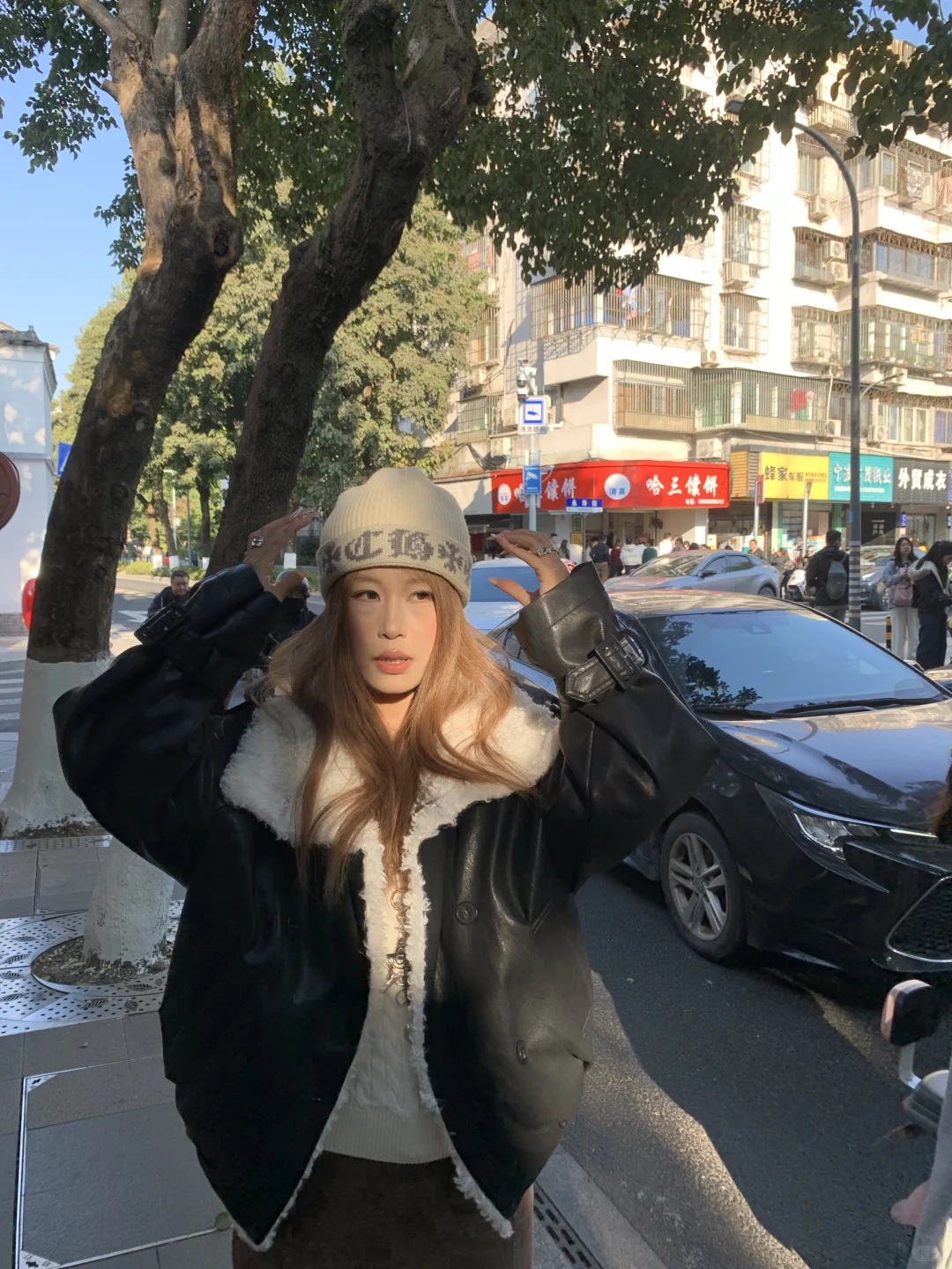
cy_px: 634
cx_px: 476
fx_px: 953
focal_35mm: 26
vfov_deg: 67.3
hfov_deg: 53.1
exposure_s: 1/285
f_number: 1.8
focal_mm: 4.25
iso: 25
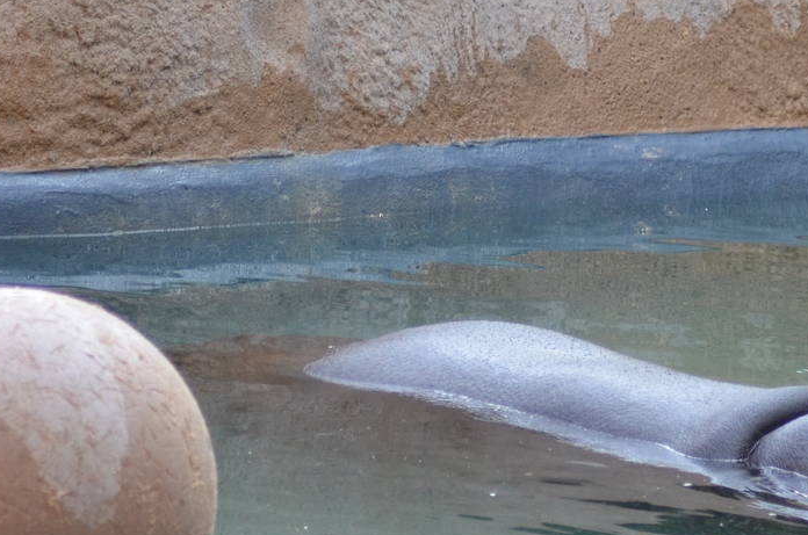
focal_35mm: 345
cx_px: 824
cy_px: 294
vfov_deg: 4.0
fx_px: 7727
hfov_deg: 6.0
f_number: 4
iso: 500
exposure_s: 1/250
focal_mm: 100
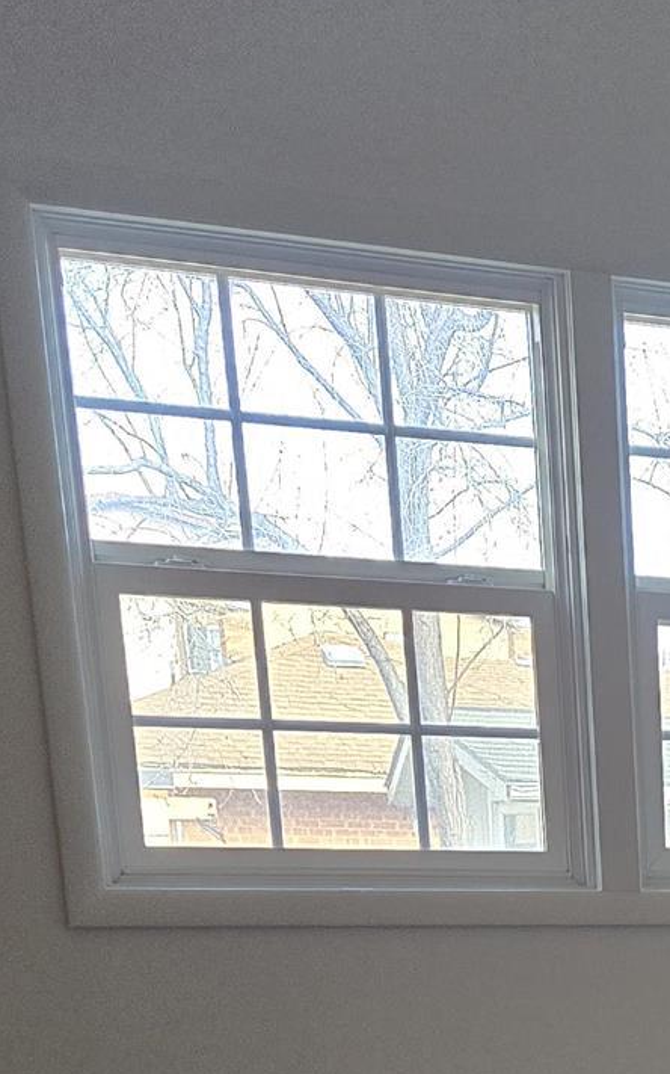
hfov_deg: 14.9
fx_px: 2309
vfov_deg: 22.7
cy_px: 1480
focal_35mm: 79
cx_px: 1109
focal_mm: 5.4
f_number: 1.8
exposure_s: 1/180
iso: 160
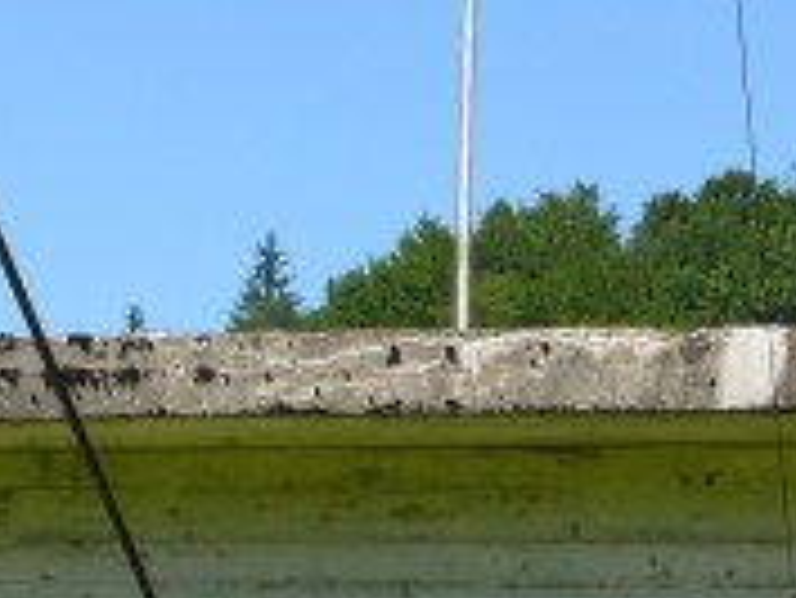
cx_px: 845
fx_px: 3636
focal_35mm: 158
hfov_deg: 12.3
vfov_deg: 8.7
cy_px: 1308
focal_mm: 7.4
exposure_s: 1/250
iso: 100
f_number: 5.6
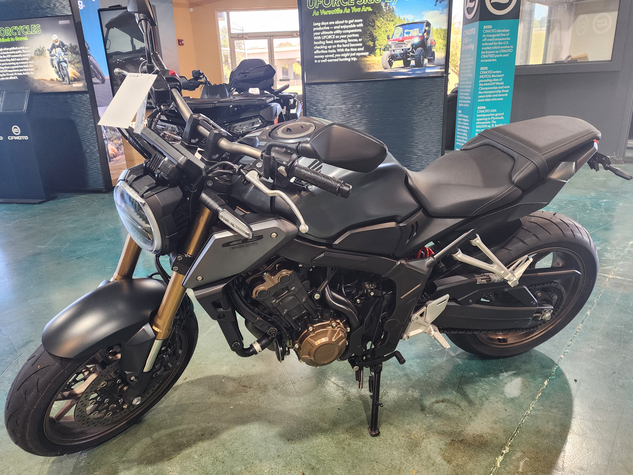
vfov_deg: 54.9
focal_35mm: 25
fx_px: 457
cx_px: 309
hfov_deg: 69.4
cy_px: 242
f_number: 1.8
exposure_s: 1/120
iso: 200
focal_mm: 6.4
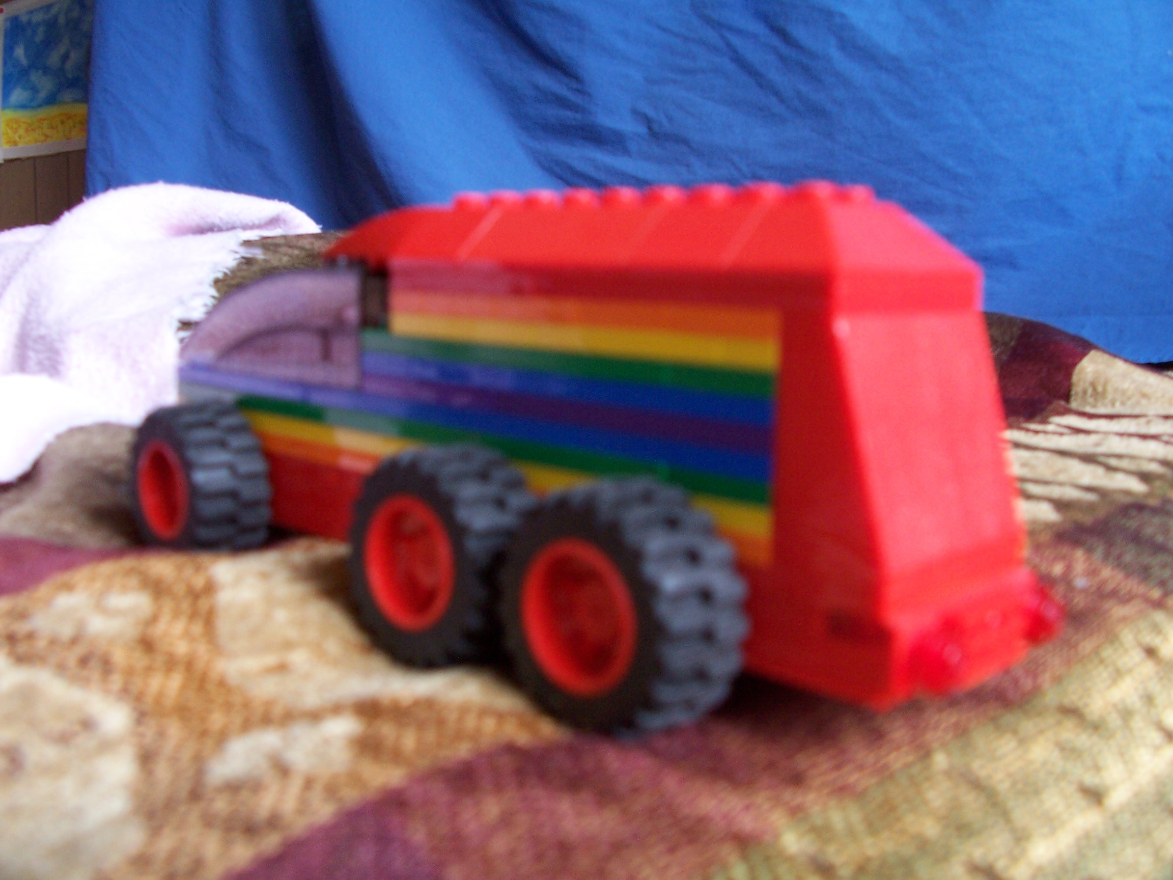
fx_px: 1186
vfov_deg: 40.7
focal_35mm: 35
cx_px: 586
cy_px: 440
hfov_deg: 52.6
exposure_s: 1/10
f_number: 2.8
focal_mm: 6
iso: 140
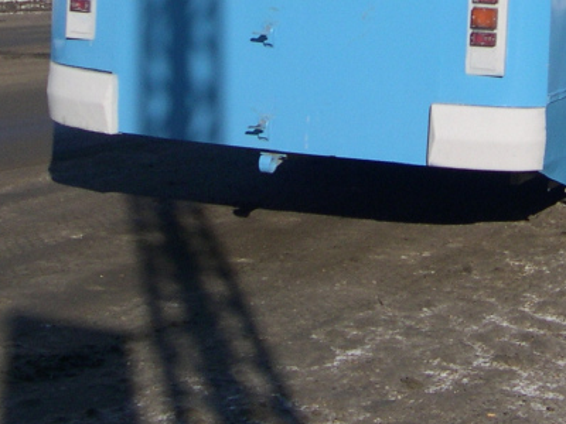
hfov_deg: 17.2
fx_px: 1864
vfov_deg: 12.5
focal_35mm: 114
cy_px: -155
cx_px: 420
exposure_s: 1/242
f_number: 7.6
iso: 100
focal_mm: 8
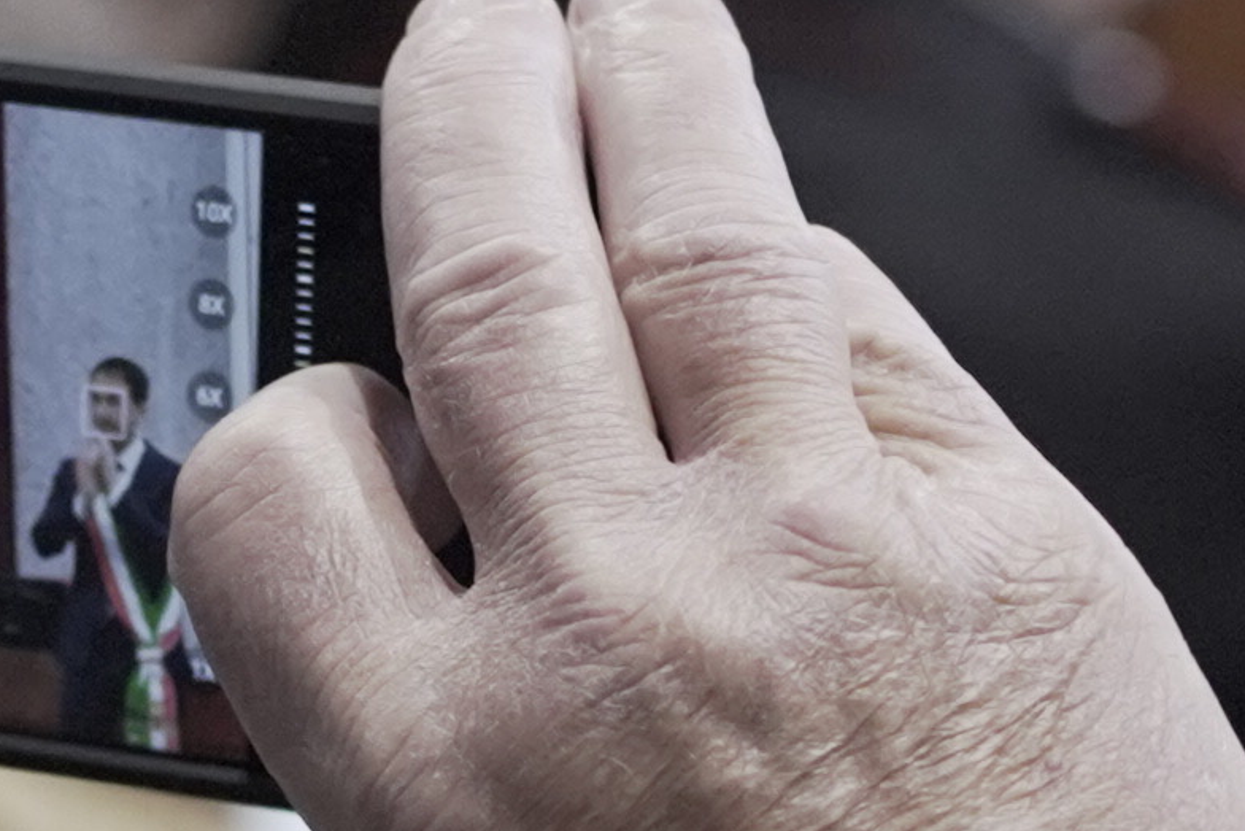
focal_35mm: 306
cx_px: 181
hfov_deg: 6.7
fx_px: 10584
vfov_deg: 4.5
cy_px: 723
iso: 3200
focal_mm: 40
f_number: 2.8
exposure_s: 1/100
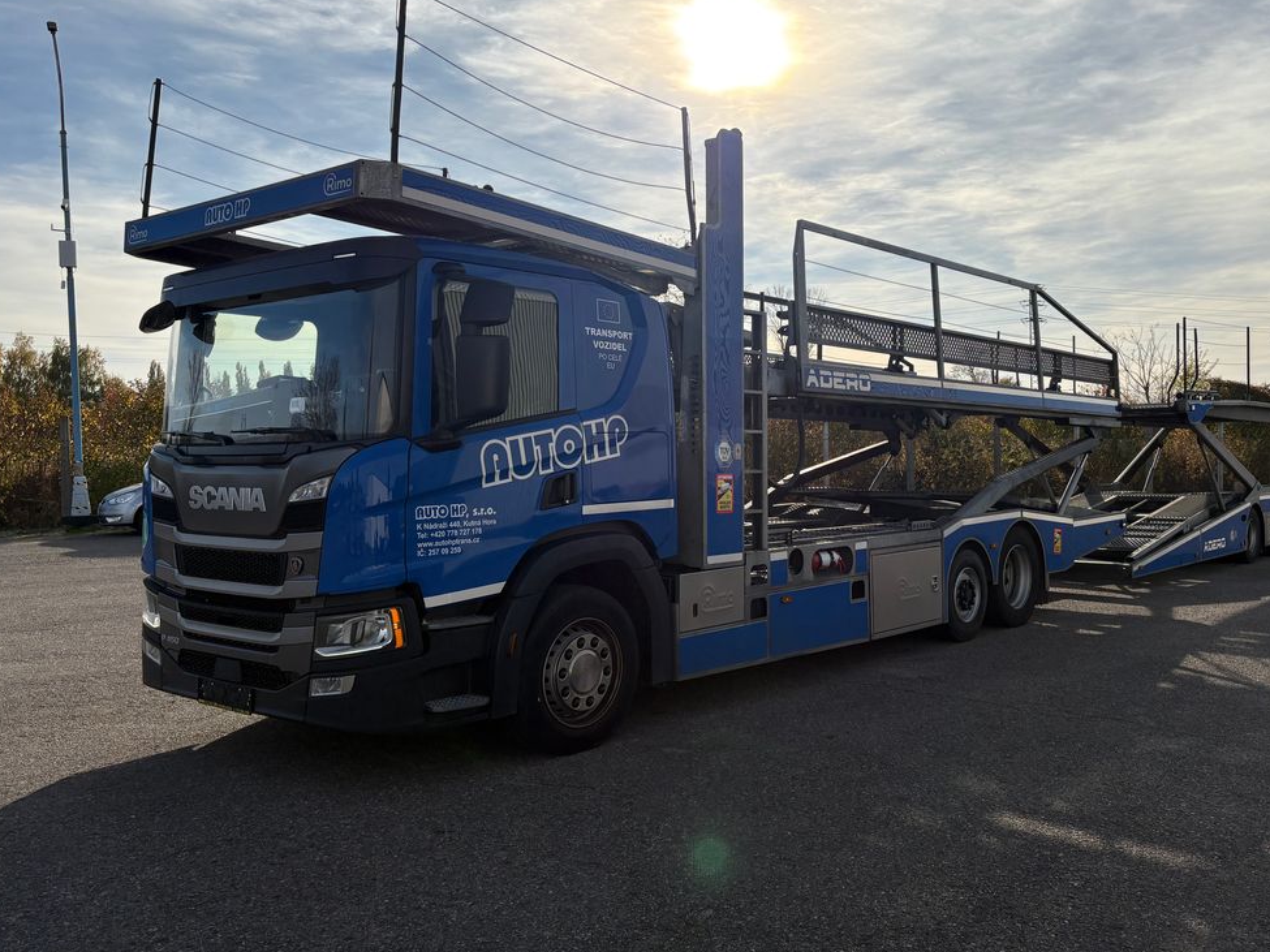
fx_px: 1174
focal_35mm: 32
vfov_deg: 44.1
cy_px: 443
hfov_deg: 56.6
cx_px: 726
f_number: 1.6
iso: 50
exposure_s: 1/10101
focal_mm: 5.96
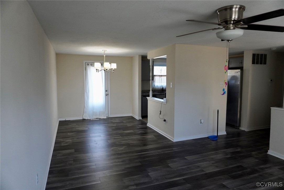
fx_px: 189
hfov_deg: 73.7
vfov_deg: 53.2
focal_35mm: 24
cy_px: 95
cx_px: 142
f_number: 4
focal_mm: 16
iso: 1000
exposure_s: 1/160
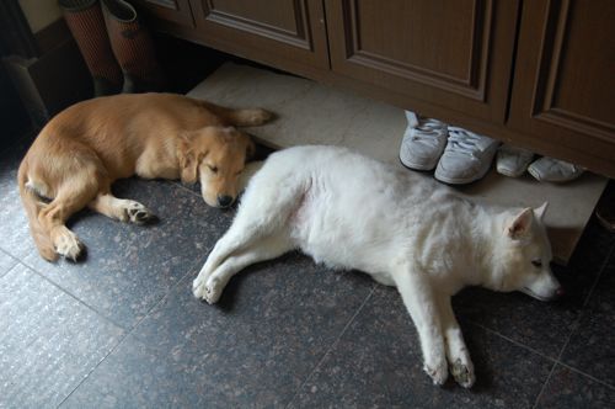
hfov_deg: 49.6
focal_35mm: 39
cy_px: 204
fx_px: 665
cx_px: 308
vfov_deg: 34.1
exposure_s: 1/80
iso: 400
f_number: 4.5
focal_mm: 26
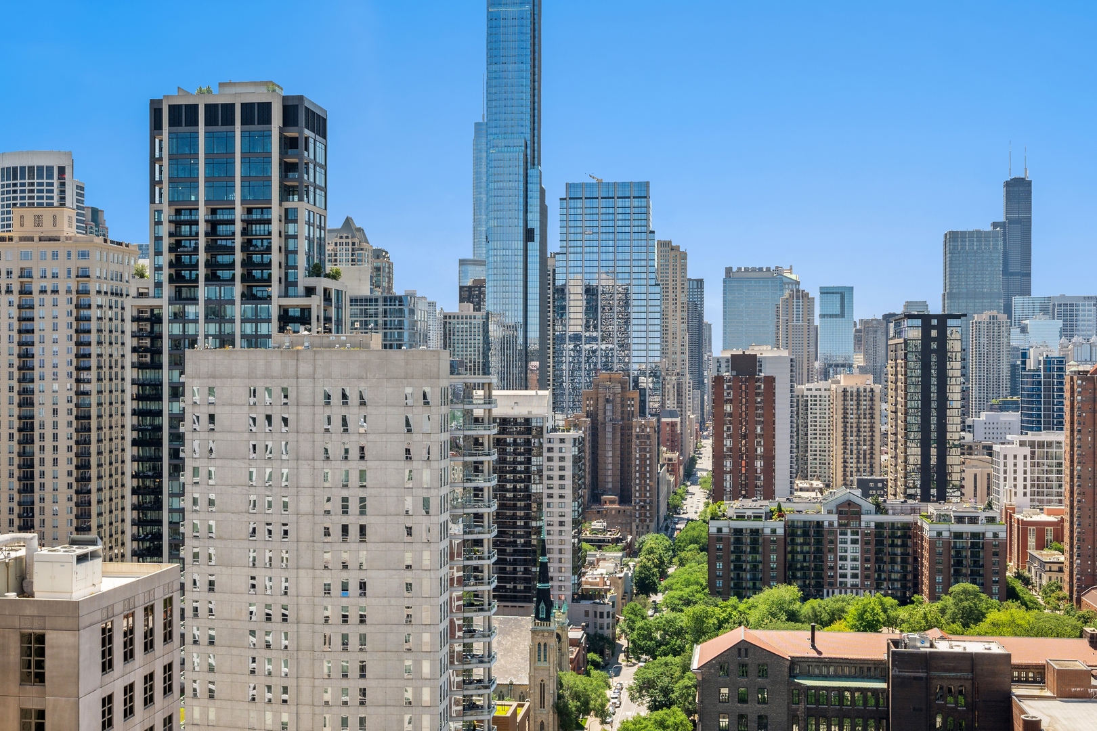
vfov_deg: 32.6
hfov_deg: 47.4
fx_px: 1249
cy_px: 366
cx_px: 548
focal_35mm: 41
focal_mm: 27.5
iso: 200
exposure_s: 1/750
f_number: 9.5
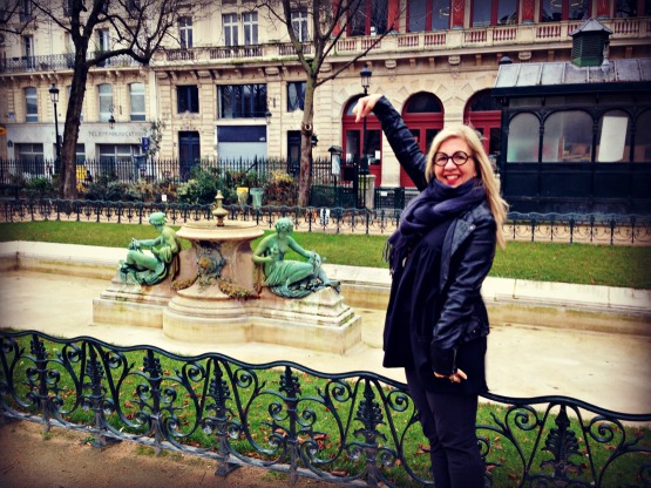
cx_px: 326
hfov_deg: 55.4
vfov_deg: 42.9
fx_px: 620
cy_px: 244
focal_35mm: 33
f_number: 2.4
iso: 50
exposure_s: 1/120
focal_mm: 4.12
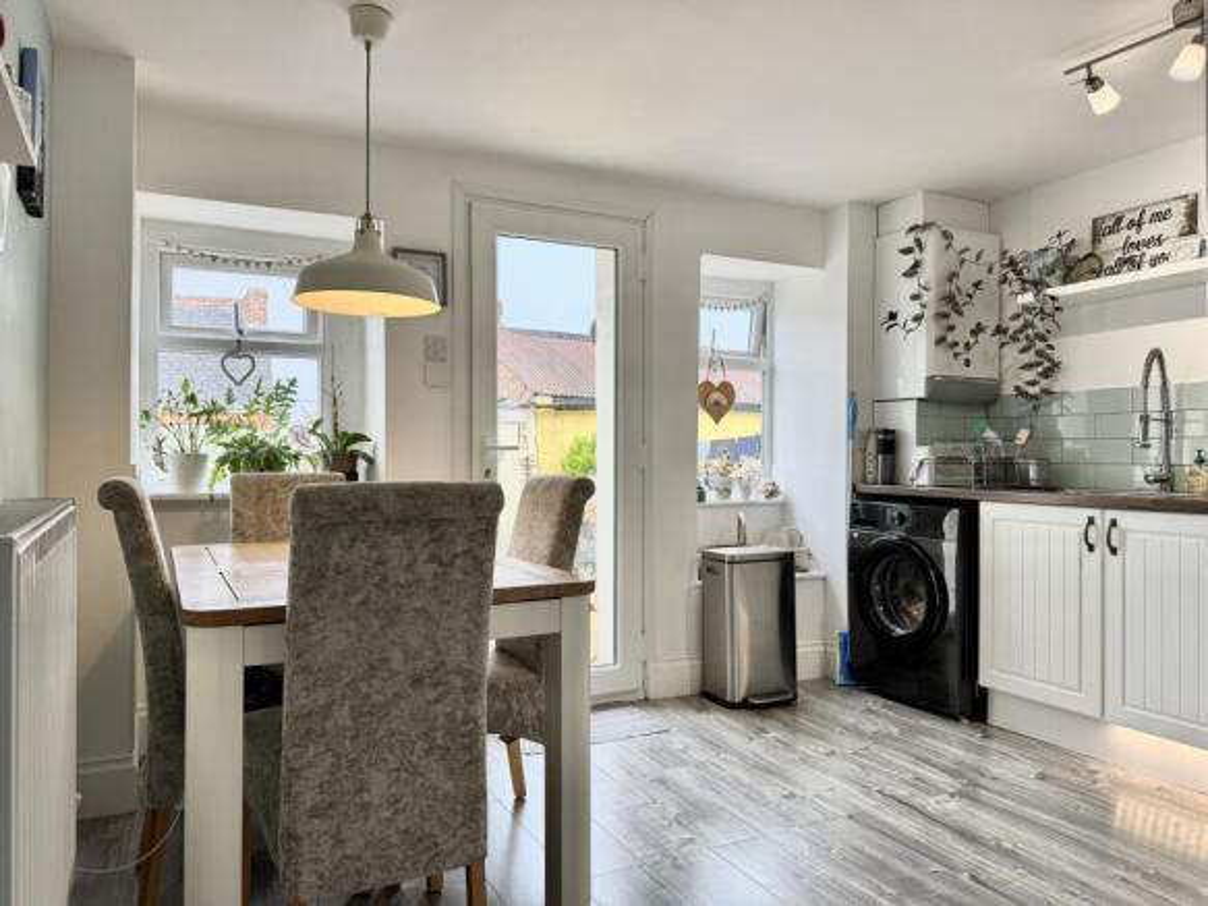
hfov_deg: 71.6
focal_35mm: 24
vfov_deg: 56.8
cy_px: 453
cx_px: 604
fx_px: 837
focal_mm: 6.76
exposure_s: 1/121
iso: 64
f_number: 1.78
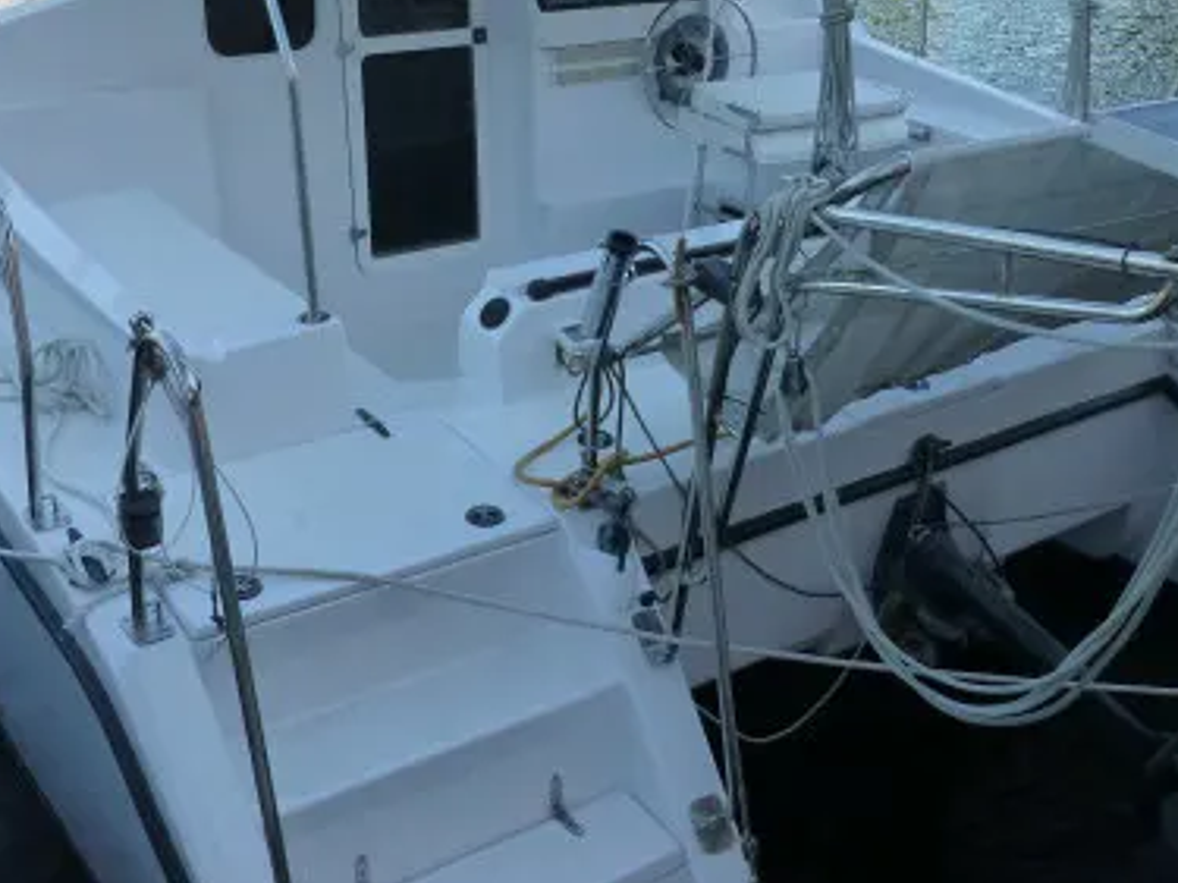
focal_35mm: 41
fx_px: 1395
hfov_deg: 45.8
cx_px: 591
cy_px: 264
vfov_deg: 34.6
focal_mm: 4.3
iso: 160
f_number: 4
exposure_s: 1/200
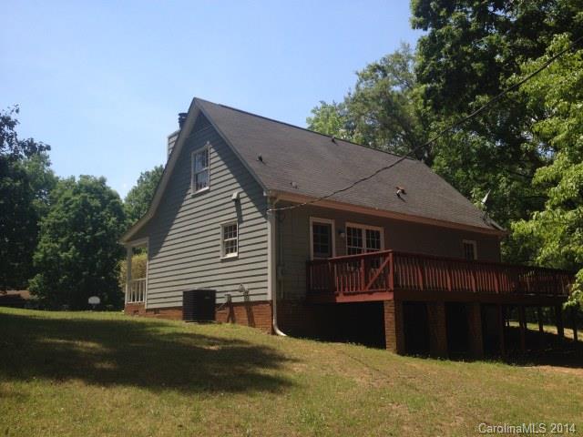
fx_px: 589
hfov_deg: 52.6
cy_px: 218
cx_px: 292
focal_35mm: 35
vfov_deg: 40.7
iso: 50
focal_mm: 4.28
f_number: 2.4
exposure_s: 1/1255
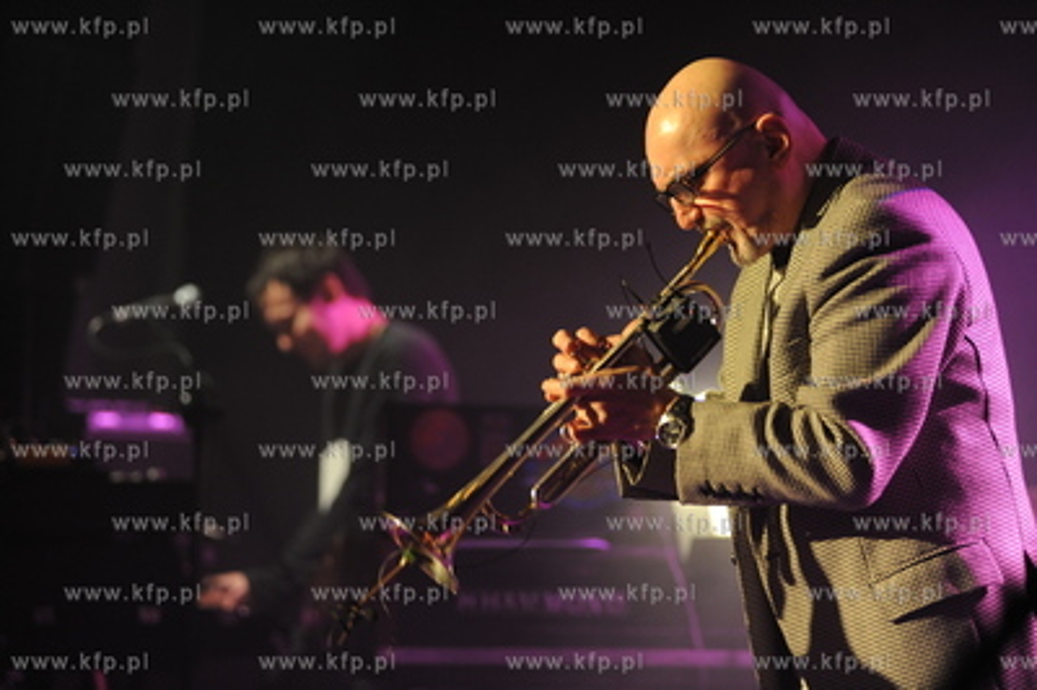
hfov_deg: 17.1
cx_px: 518
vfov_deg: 11.4
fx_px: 3454
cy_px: 345
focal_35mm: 120
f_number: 2.8
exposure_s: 1/60
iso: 1600
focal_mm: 120
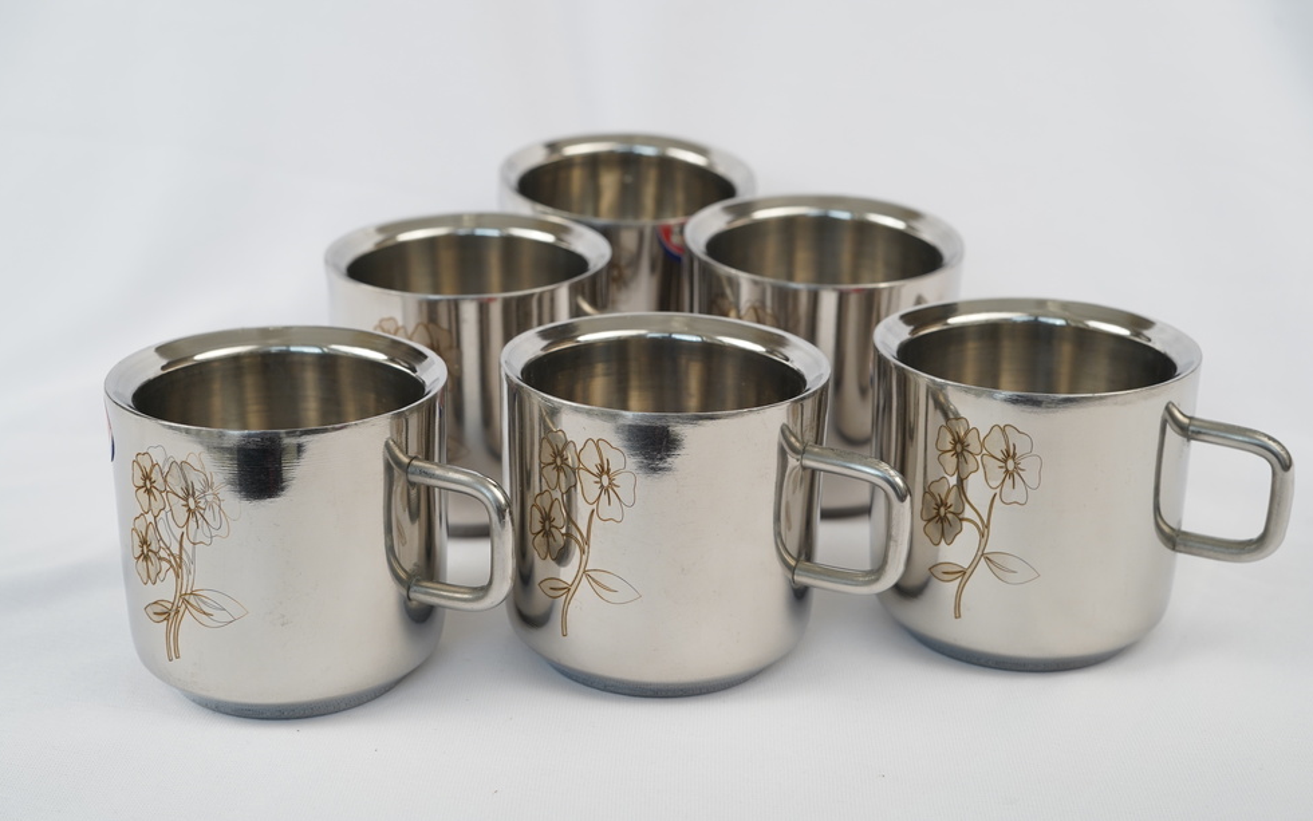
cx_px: 661
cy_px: 382
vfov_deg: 24.9
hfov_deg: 38.9
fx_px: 1861
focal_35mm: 52
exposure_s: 1/100
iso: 500
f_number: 8
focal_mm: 50
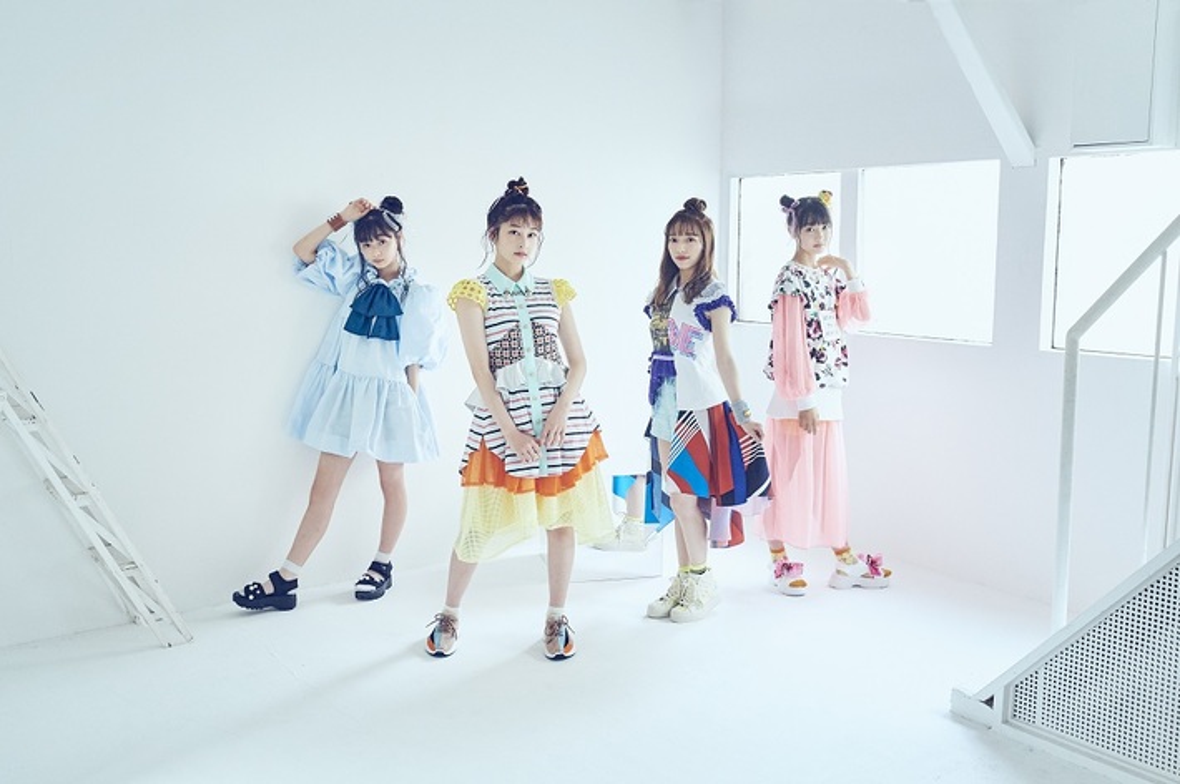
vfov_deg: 37.8
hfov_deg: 54.5
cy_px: 392
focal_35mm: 35
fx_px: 1146
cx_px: 590
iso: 3200
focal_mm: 35
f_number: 7.1
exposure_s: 1/125
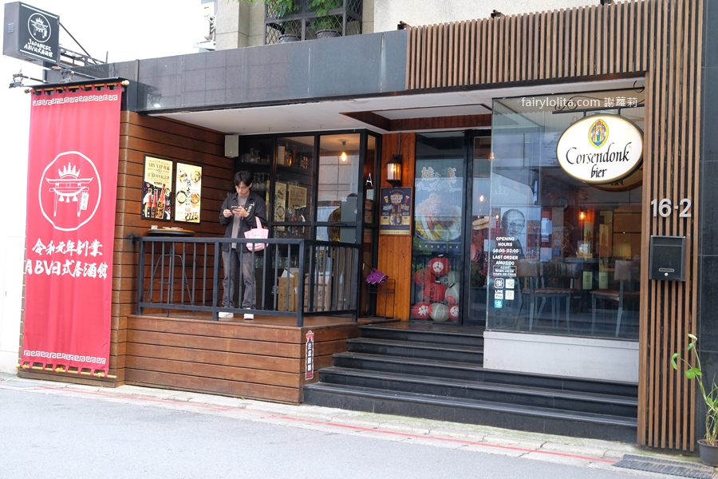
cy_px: 240
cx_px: 359
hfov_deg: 48.5
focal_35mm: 40
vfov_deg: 33.4
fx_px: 798
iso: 640
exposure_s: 1/38
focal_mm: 26.6
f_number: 4
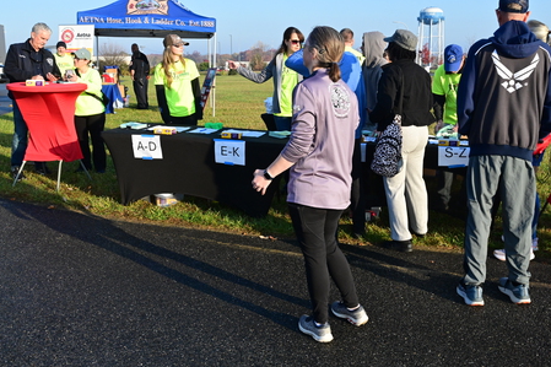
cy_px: 171
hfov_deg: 50.6
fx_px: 581
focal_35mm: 38
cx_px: 299
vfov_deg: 35.0
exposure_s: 1/640
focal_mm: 31
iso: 1600
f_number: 13
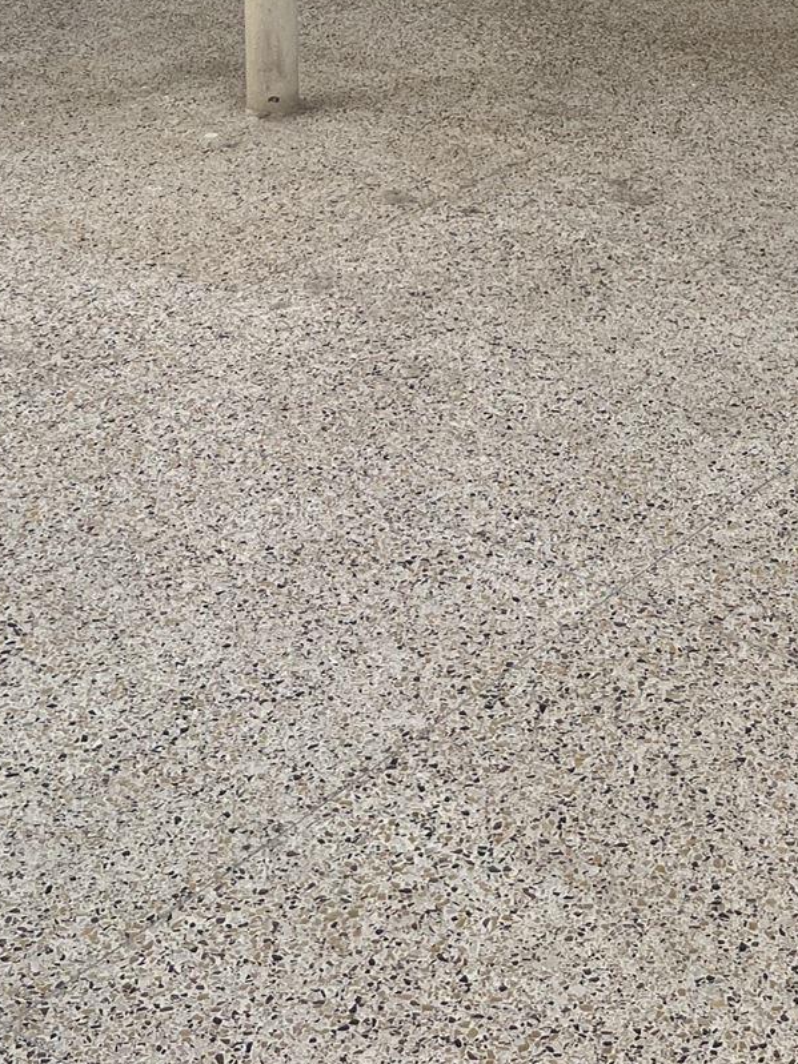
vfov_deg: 22.2
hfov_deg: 19.4
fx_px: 2306
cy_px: -462
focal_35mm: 75
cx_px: 643
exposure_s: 1/166
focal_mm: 5.1
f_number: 1.6
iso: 50
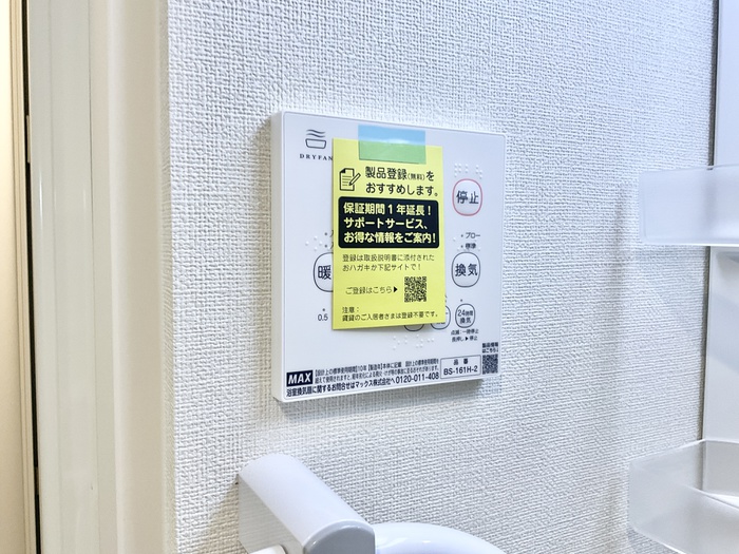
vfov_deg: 48.2
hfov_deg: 61.7
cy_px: 277
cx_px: 370
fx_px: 619
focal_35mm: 29
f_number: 1.8
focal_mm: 3
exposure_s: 1/120
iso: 64
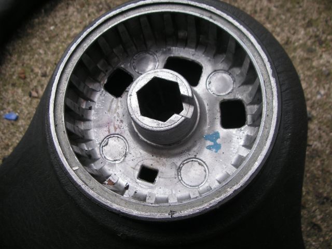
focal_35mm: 38
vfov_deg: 37.7
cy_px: 124
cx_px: 166
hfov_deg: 49.0
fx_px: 364
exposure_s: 1/125
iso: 50
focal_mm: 6.3
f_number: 3.3
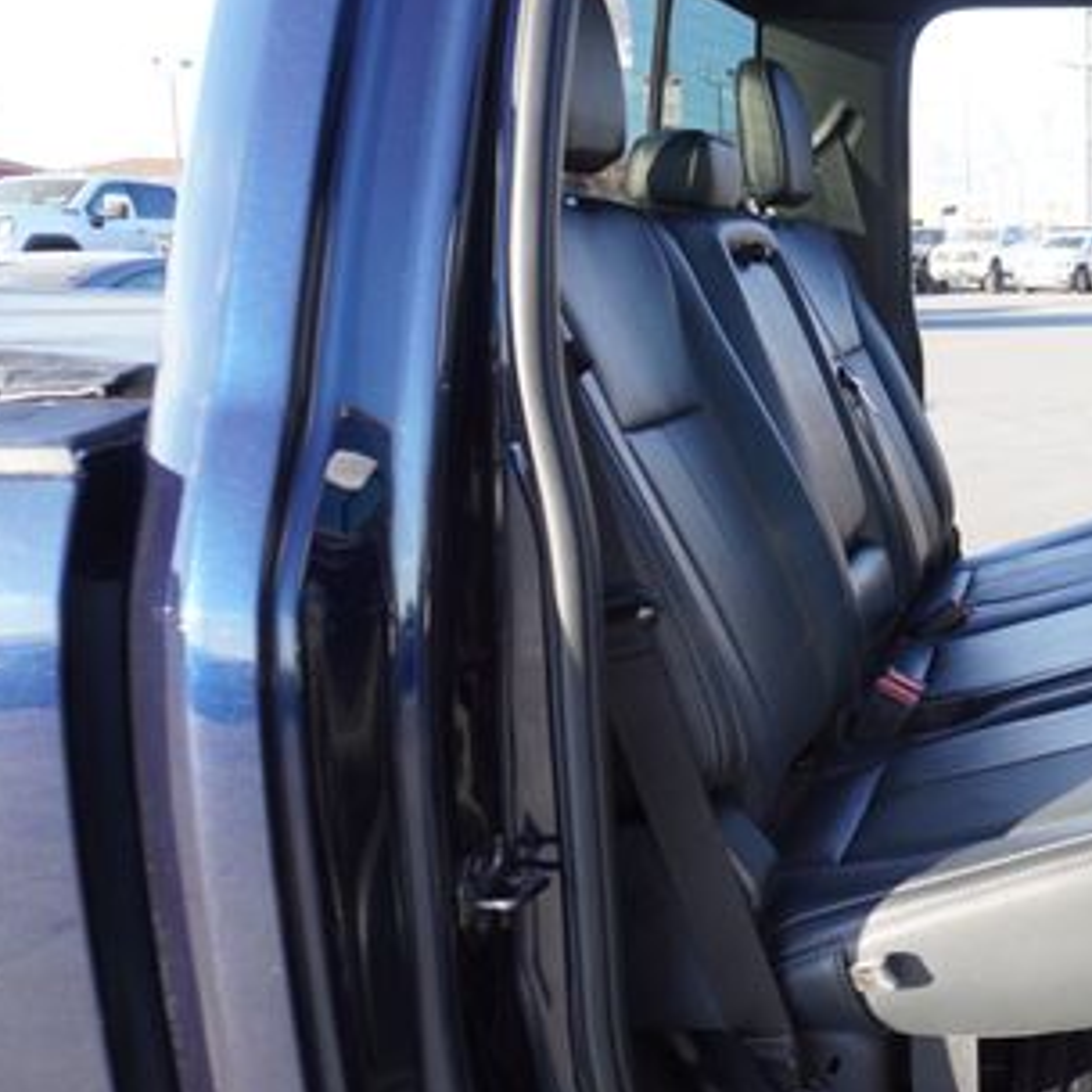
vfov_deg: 39.2
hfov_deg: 35.0
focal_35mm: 43
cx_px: 1124
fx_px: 1535
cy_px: 553
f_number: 4.5
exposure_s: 1/80
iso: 100
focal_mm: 16
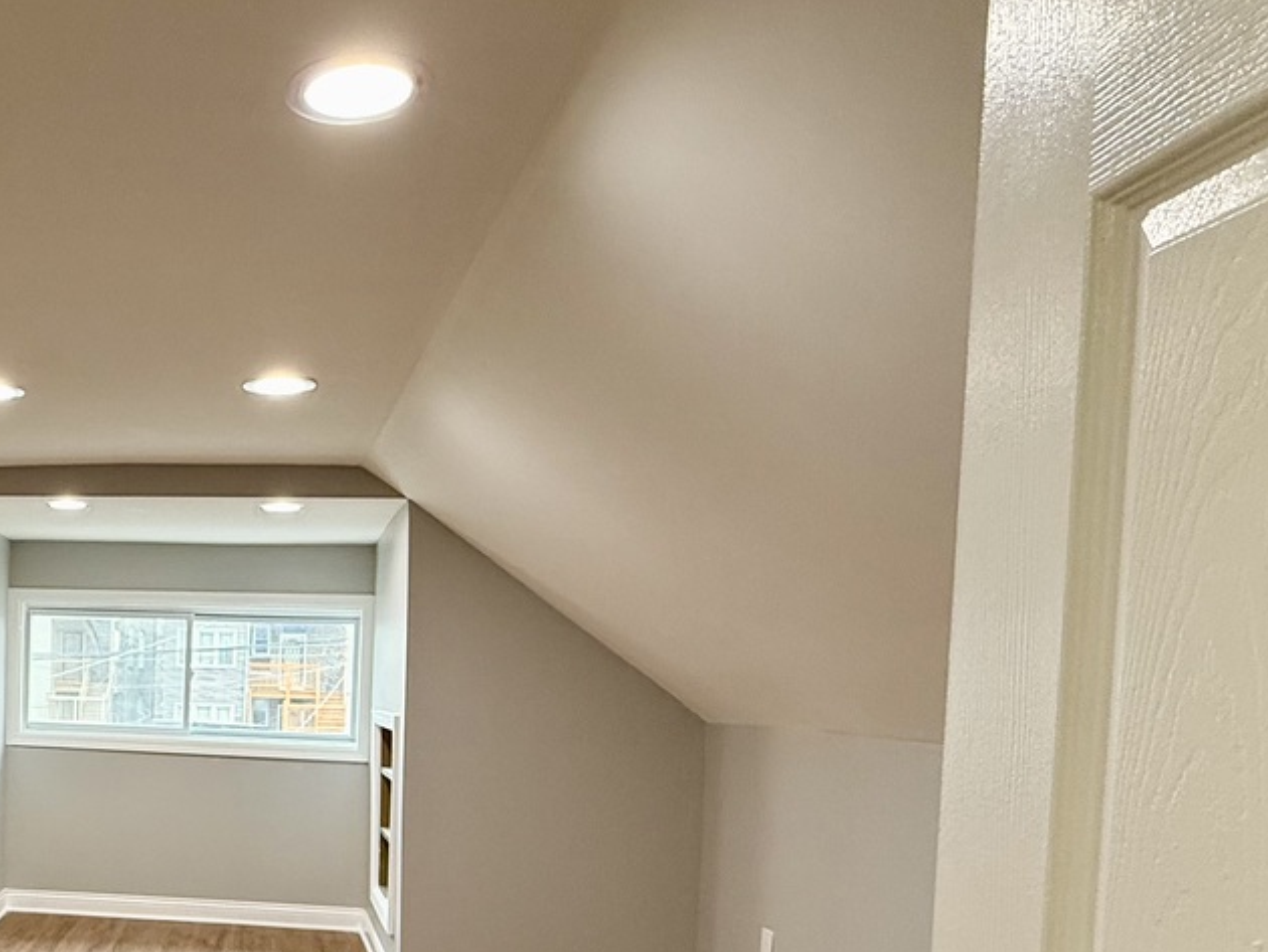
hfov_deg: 49.5
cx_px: 89
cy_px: 729
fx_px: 1173
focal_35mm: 32
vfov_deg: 42.6
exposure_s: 1/120
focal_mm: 2.22
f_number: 2.2
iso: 200
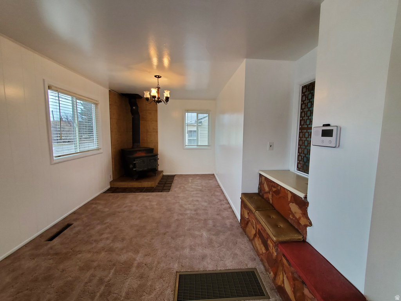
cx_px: 200
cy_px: 150
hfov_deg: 106.2
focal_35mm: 13
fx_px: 151
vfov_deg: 89.9
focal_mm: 1.8
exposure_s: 1/60
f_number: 2.2
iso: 125
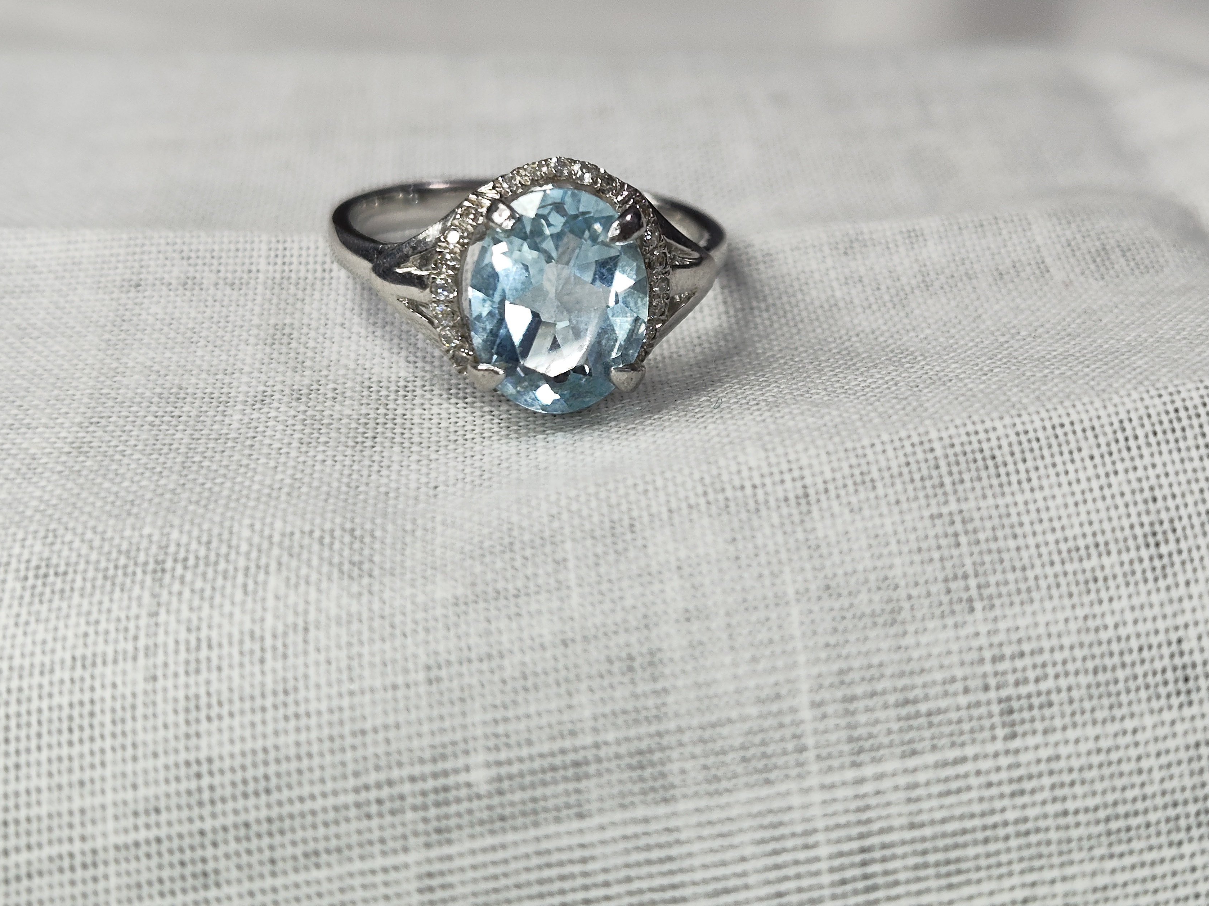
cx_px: 690
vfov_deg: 24.0
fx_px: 2131
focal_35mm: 61
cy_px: 382
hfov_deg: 31.6
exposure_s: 1/100
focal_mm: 5.56
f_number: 1.88
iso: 1072
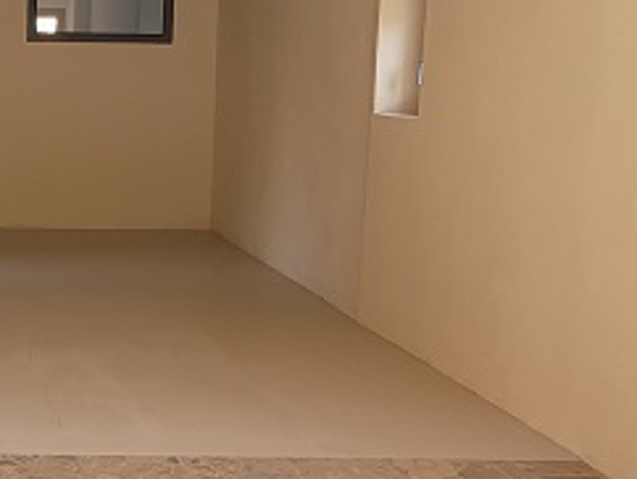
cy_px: 234
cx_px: -29
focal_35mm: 58
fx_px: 1068
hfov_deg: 30.4
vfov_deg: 25.3
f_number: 2.2
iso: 50
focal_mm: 1.74
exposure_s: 1/60
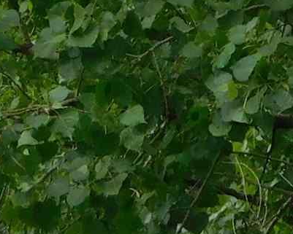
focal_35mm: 1735
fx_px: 15049
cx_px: -161
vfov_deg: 0.9
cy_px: 557
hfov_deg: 1.1
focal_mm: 41.3
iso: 125
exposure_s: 1/200
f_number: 5.6
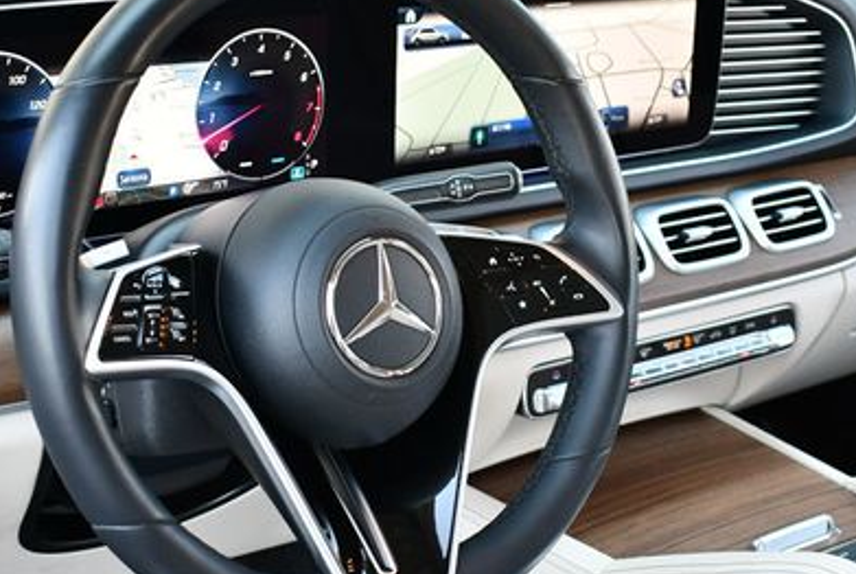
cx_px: 383
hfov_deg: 28.0
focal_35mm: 72
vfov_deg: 19.0
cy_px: 294
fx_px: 1715
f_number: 3.8
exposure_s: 1/200
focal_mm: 22
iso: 800
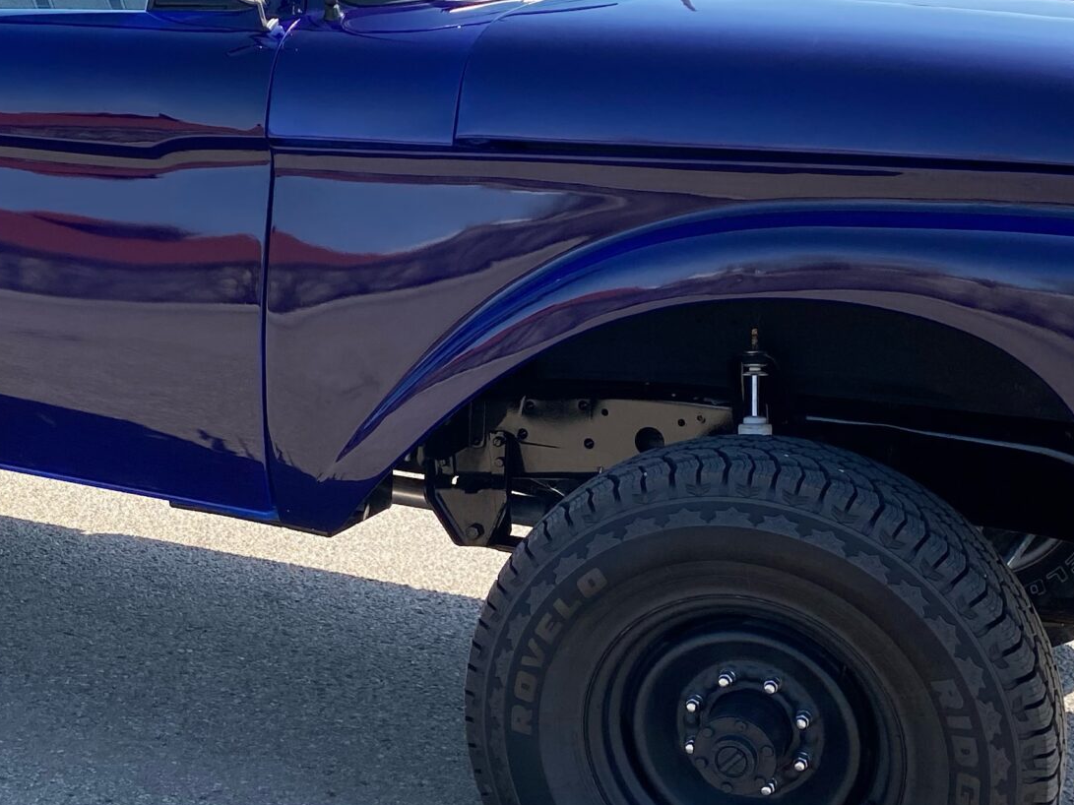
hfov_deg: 31.1
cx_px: 270
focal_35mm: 61
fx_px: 1892
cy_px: 409
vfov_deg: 24.0
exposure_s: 1/1543
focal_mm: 4.25
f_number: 1.8
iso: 32
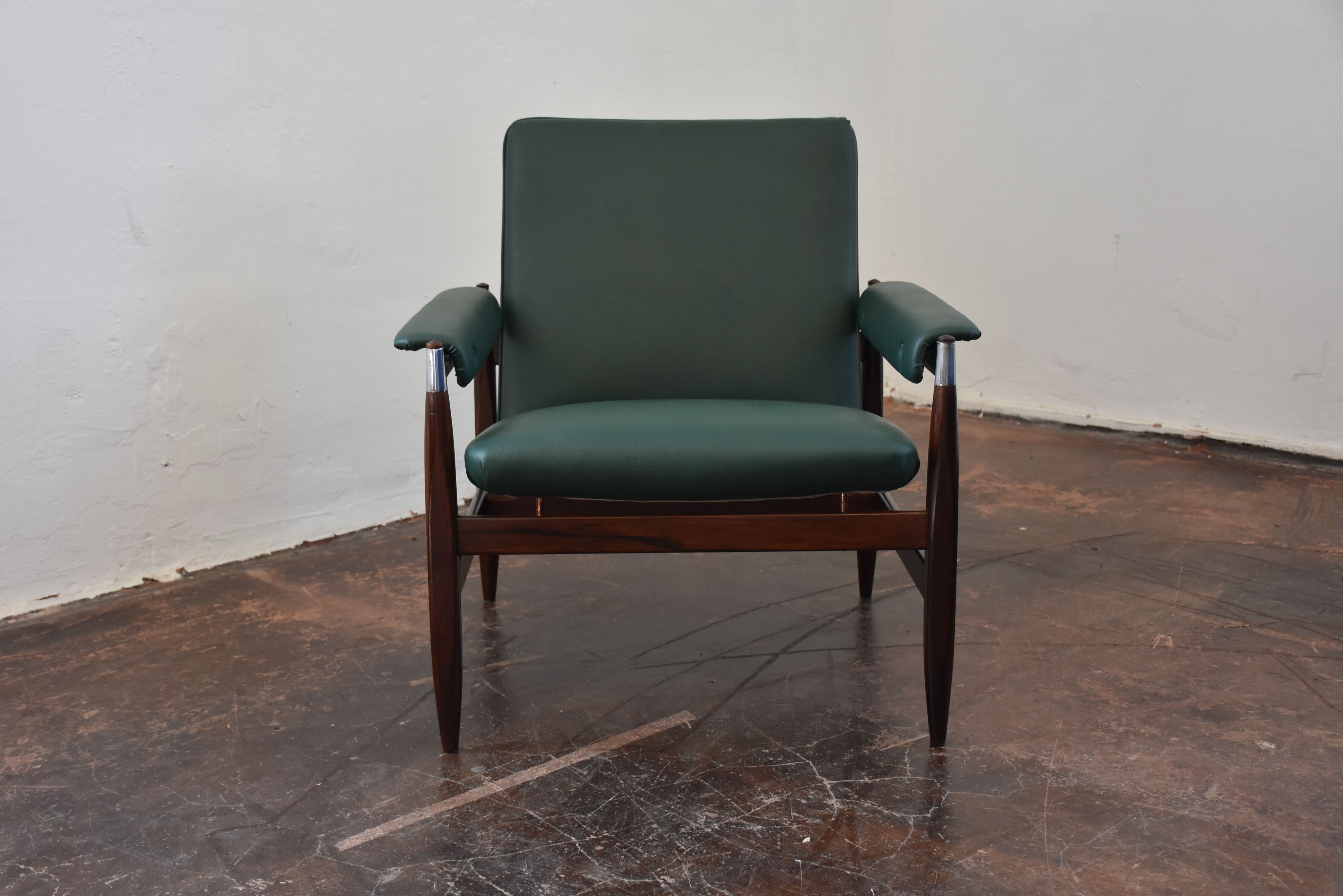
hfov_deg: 43.6
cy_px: 448
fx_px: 1679
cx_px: 672
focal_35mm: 45
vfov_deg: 29.9
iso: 800
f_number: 4.5
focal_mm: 30
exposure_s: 1/80
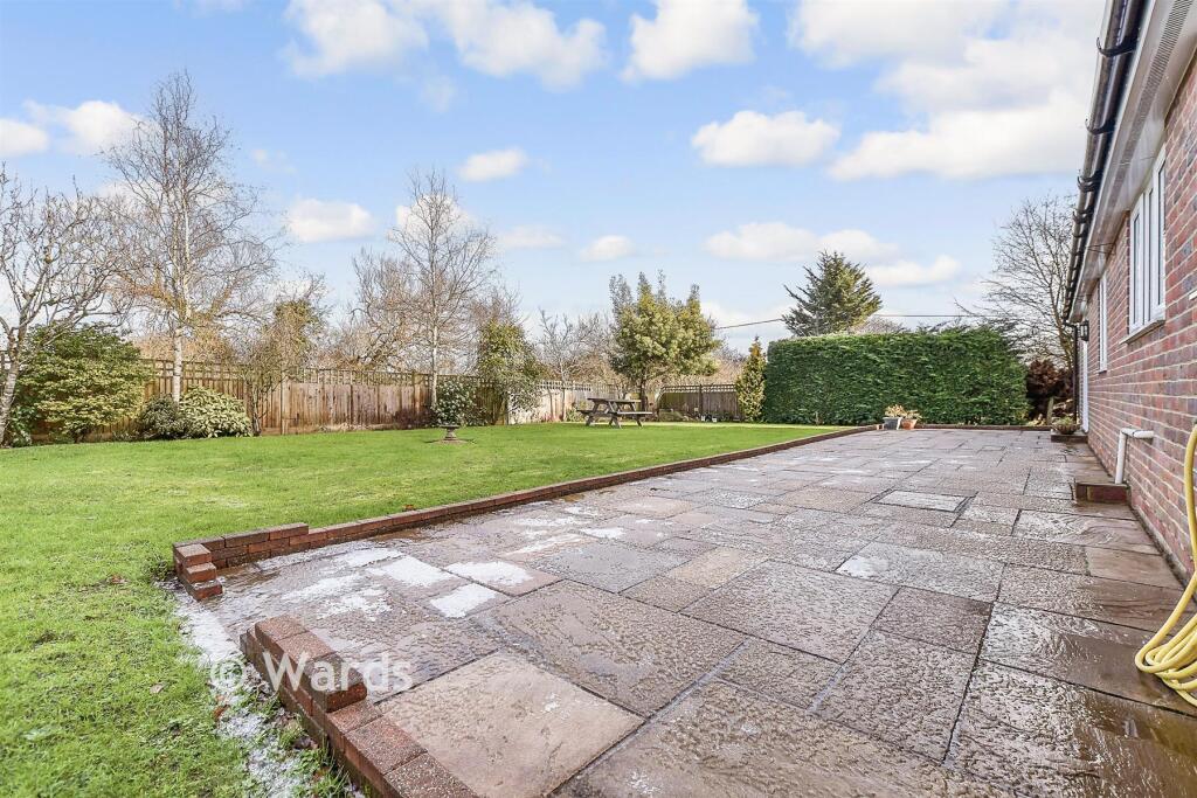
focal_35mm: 25
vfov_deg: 51.3
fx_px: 831
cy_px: 399
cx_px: 598
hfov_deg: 71.5
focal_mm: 17
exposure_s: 1/125
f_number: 8
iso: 160
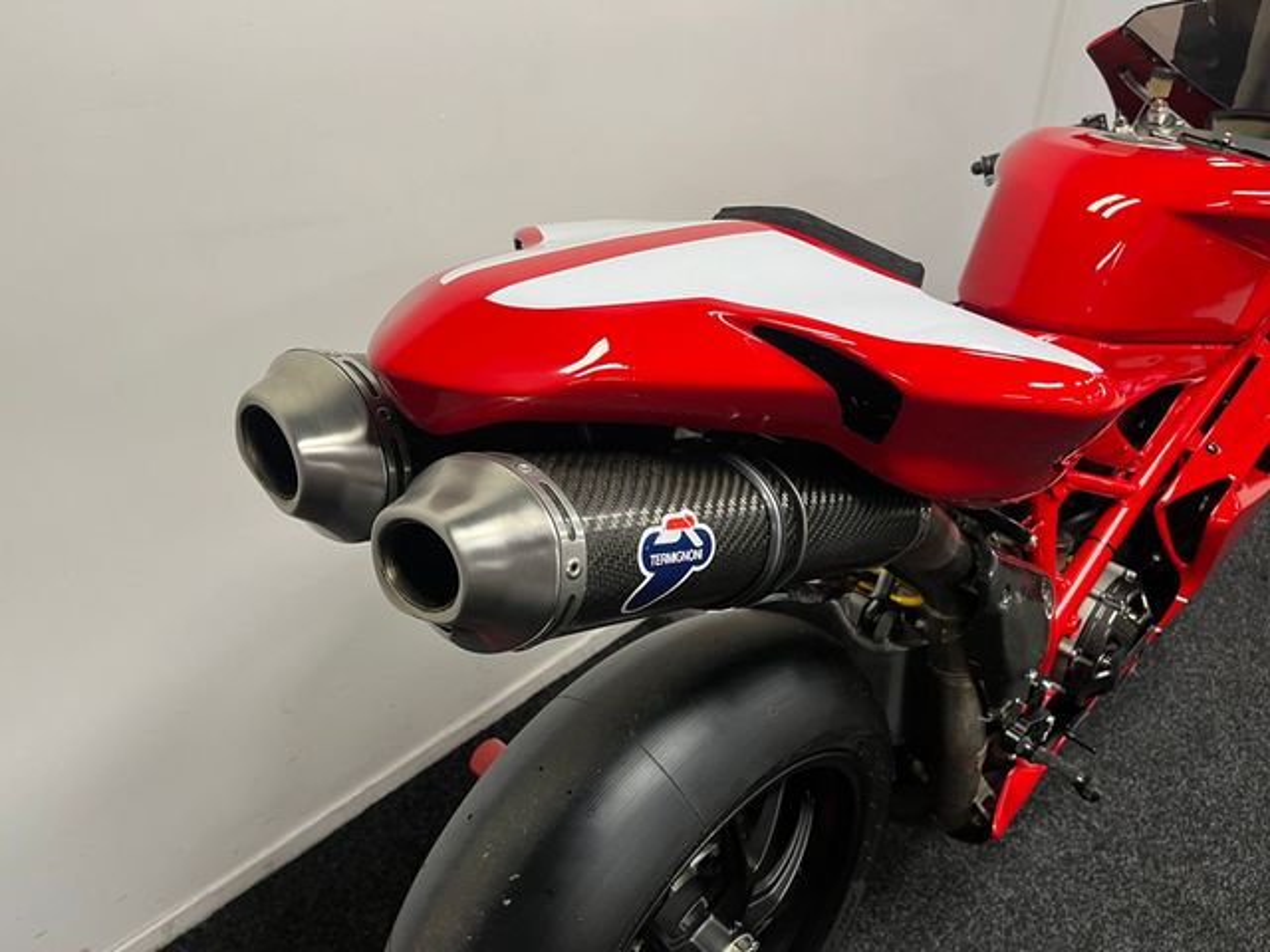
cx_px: 635
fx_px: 954
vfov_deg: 53.1
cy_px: 476
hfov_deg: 67.3
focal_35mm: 26
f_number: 1.6
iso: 100
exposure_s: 1/50
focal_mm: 5.1
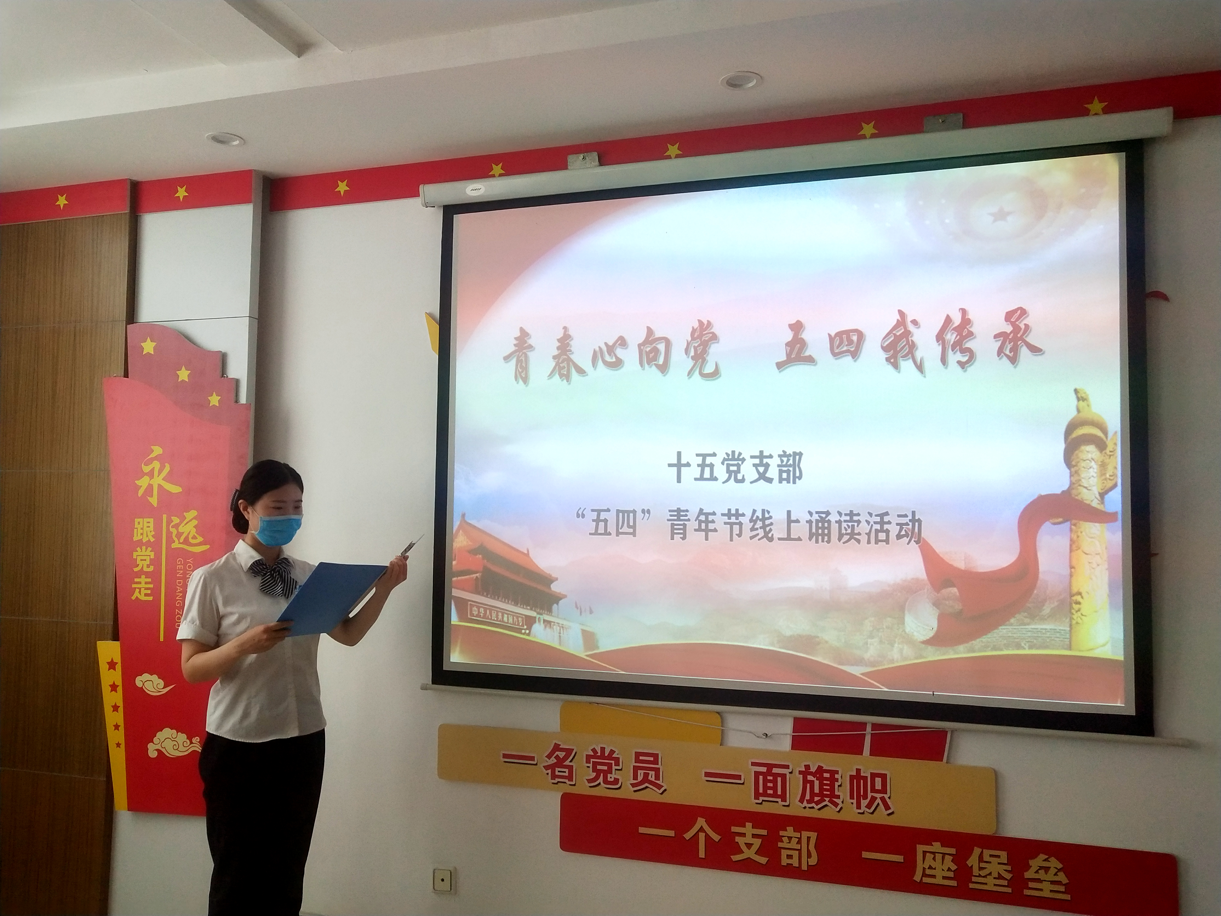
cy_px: 458
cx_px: 610
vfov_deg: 46.8
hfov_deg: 60.0
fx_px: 1058
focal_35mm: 30
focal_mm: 3.95
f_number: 1.8
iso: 245
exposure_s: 1/100
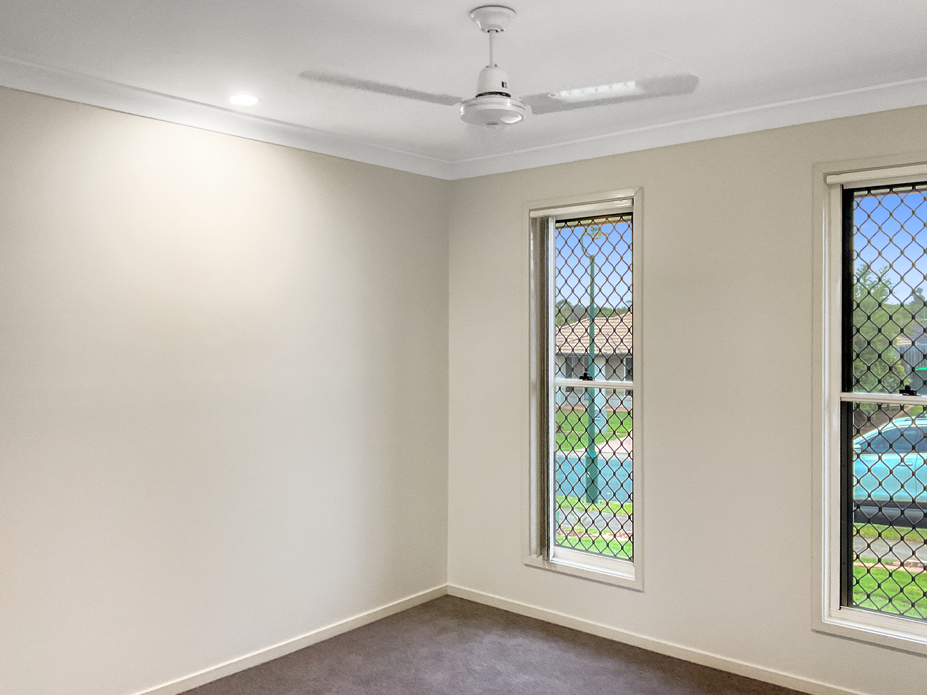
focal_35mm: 29
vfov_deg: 48.2
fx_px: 777
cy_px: 348
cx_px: 464
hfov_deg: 61.7
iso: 125
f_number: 1.8
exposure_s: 1/50
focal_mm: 3
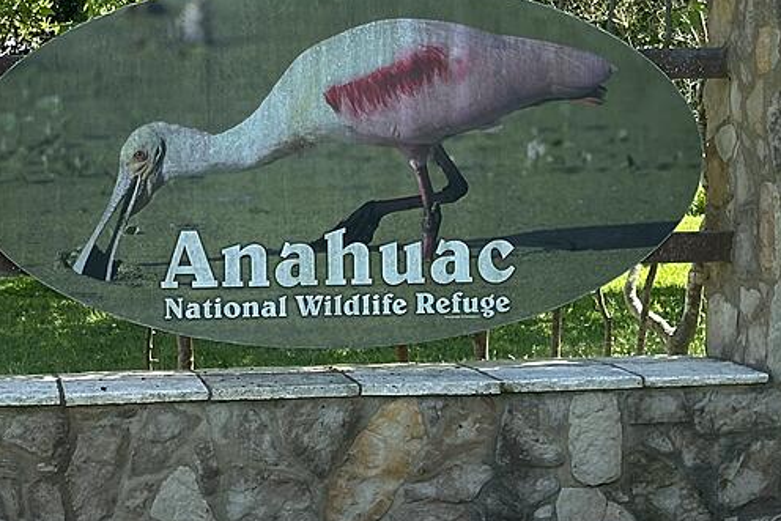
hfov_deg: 19.8
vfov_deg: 13.3
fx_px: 2235
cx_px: 343
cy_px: 286
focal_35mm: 103
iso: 64
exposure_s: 1/1050
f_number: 1.78
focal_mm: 6.86
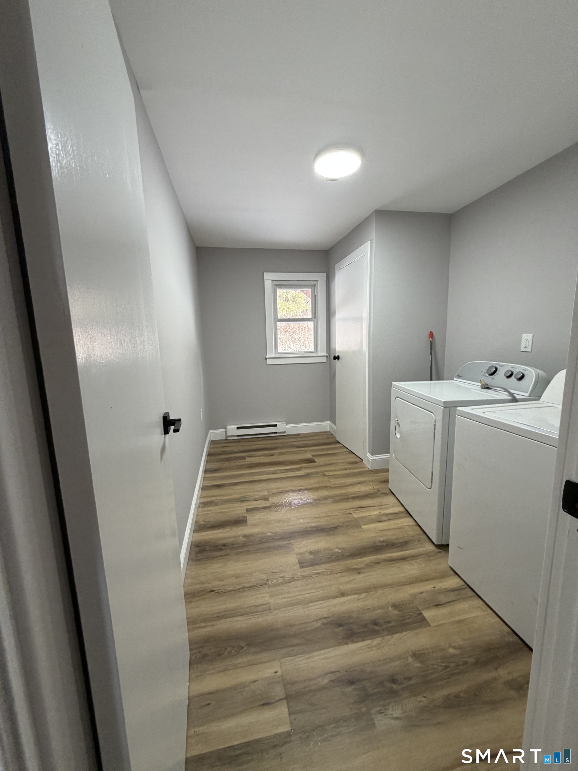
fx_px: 312
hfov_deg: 85.7
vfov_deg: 102.1
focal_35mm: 14
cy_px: 386
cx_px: 289
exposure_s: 1/120
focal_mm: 2.22
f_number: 2.2
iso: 250
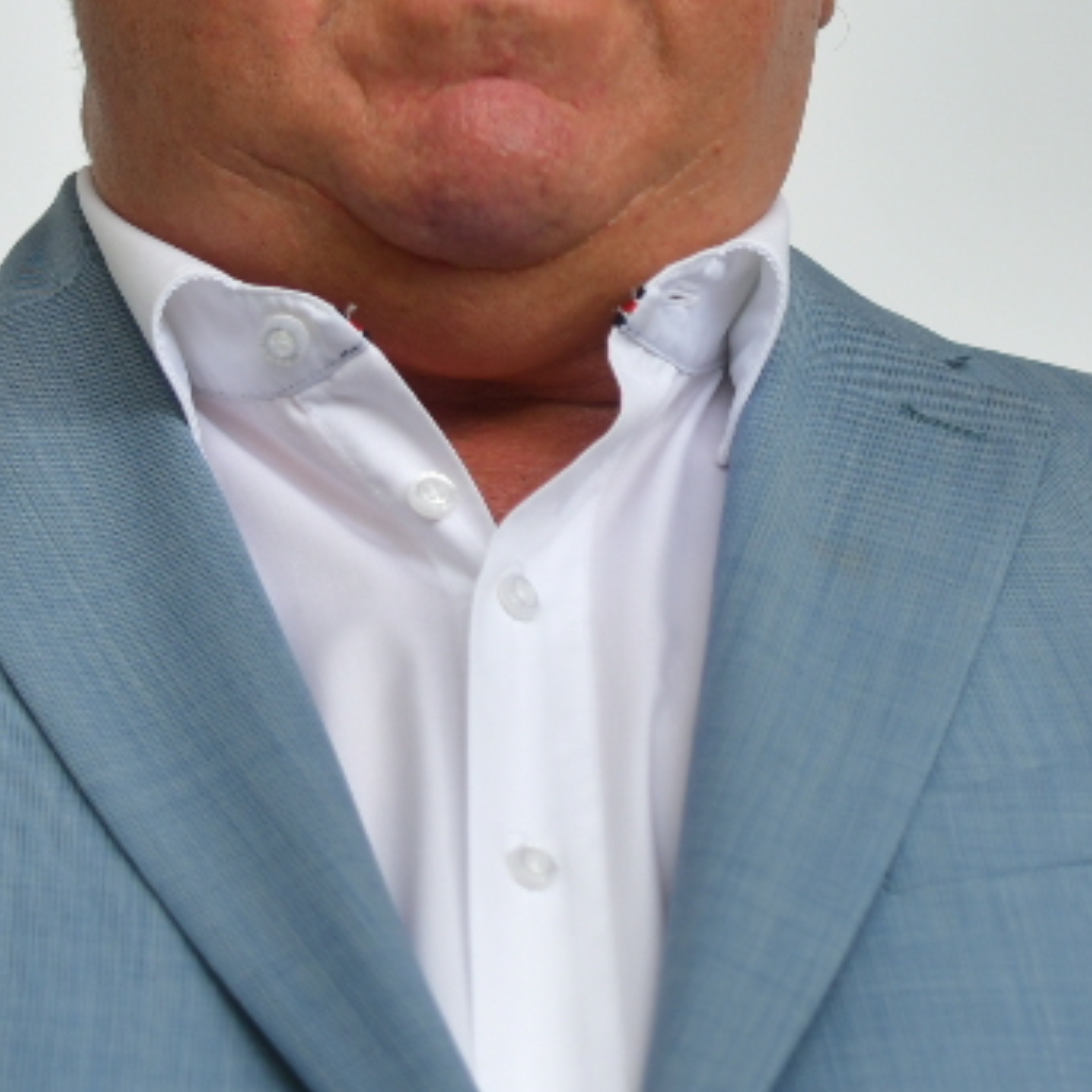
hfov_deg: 4.2
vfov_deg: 4.1
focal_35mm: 422
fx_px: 15061
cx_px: 433
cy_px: 146
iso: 100
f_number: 2.8
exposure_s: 1/125
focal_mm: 105
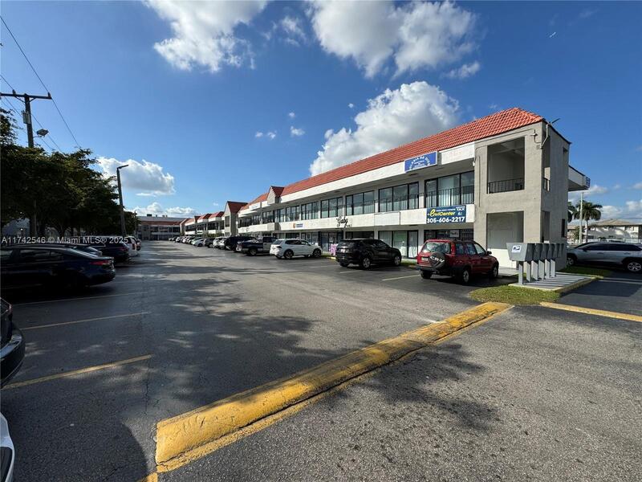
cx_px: 321
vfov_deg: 85.7
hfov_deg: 102.1
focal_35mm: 14
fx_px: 260
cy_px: 241
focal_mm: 2.22
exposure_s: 1/2874
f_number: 2.2
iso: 50
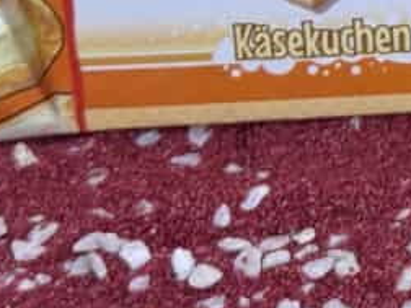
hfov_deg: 9.8
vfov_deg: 7.4
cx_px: 654
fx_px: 2315
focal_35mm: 195
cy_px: -236
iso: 64
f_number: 1.78
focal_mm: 6.76
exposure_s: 1/100
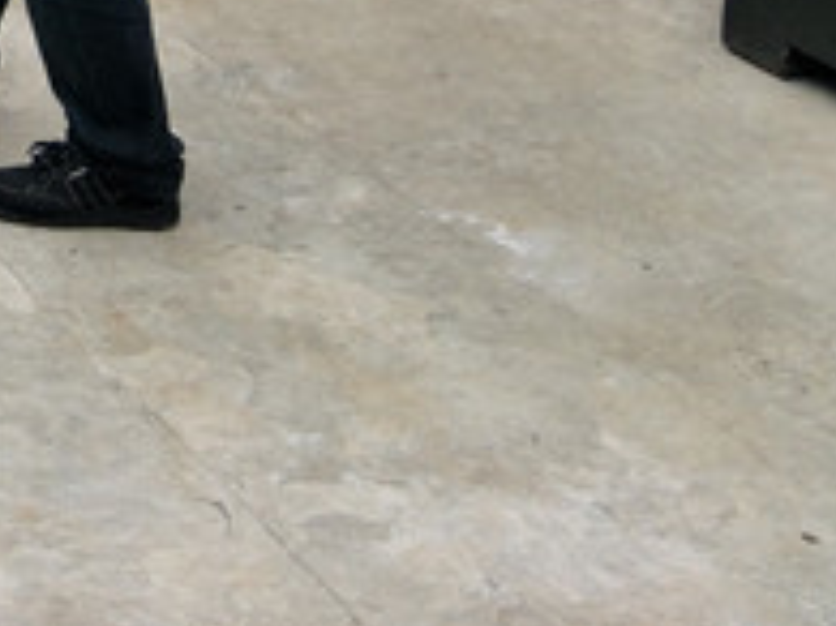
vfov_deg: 14.3
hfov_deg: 19.3
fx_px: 2172
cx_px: -377
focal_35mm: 90
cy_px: -538
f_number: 1.7
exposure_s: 1/513
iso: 64
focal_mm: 4.1
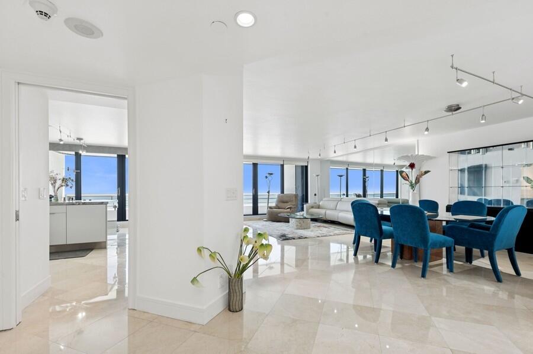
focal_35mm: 16
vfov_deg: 73.6
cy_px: 177
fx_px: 237
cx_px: 266
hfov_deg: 96.8
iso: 100
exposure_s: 1/15
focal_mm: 16
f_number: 8
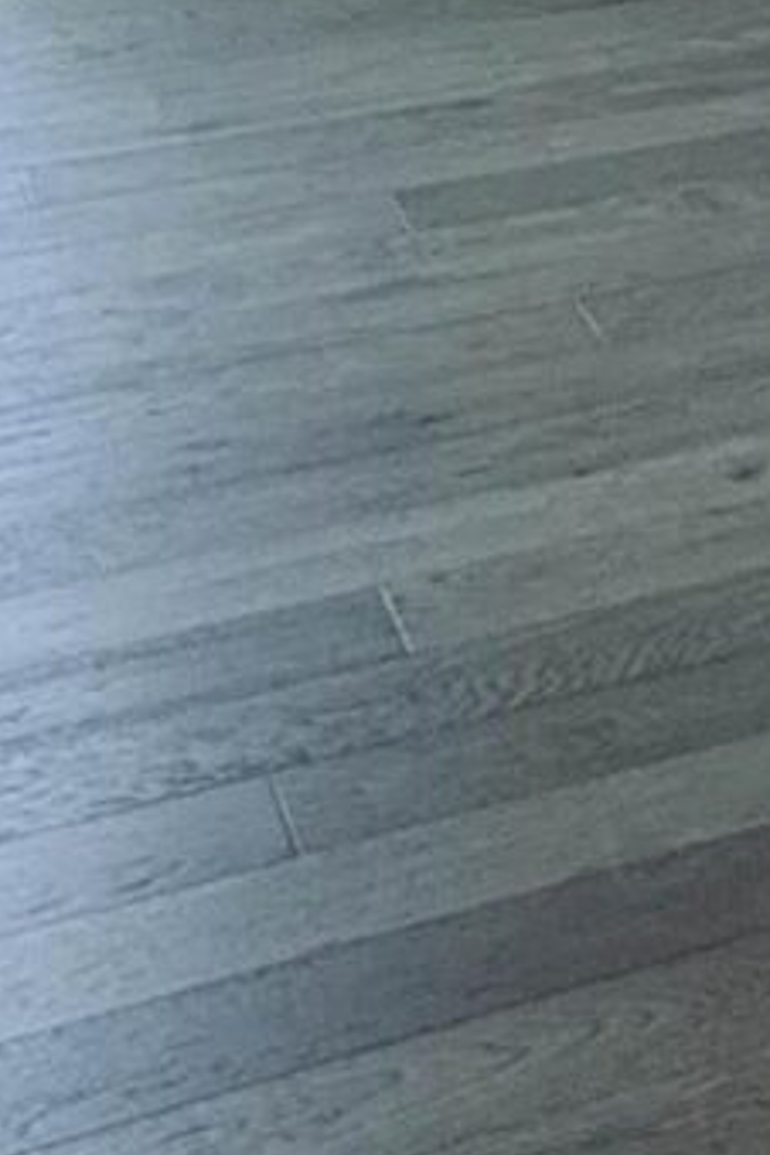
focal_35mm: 110
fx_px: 3529
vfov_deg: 17.3
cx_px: 1959
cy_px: -399
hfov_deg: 10.4
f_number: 2.2
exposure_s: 1/120
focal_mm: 2.22
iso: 100
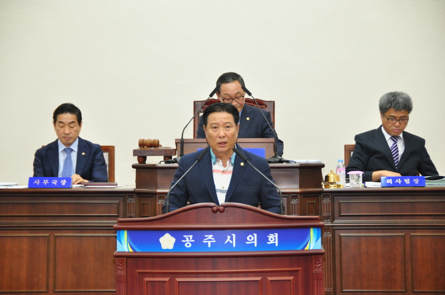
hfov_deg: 15.2
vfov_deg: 10.1
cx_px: 222
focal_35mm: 135
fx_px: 1666
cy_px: 148
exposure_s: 1/60
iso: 800
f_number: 7.1
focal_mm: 90
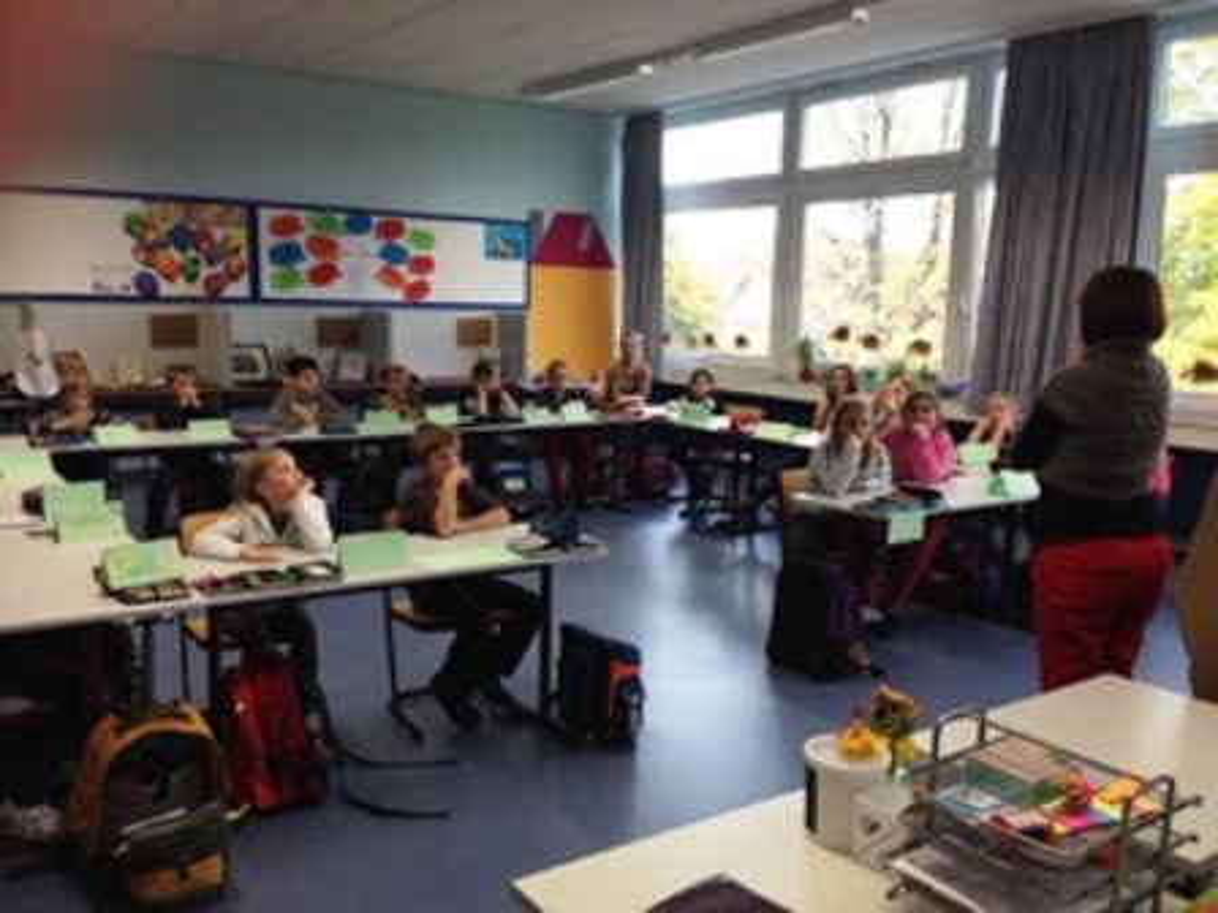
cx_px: 609
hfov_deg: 55.4
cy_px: 456
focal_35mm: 33
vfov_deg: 42.9
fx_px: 1161
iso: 50
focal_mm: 4.12
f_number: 2.4
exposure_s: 1/40
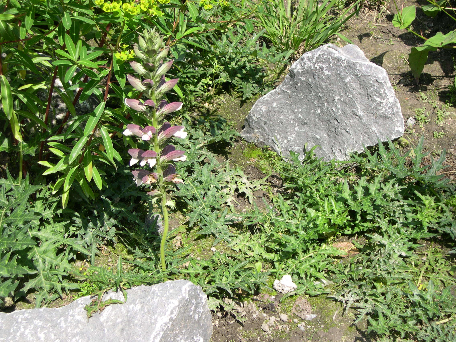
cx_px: 228
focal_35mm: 67
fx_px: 883
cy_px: 171
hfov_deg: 29.0
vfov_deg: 21.9
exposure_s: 1/455
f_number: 3.7
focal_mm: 14.2
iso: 100
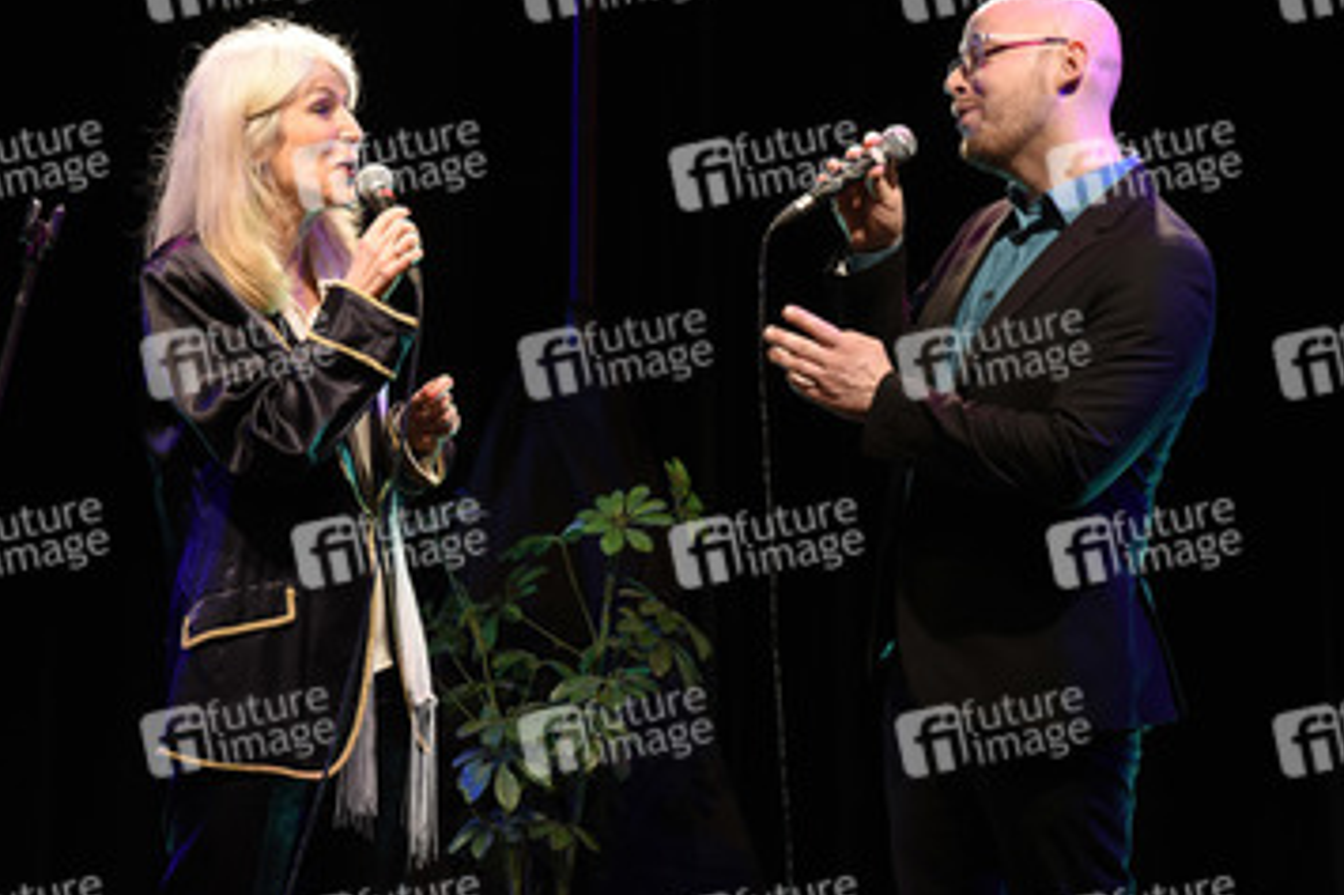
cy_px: 449
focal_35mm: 152
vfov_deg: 9.0
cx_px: 666
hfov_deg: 13.5
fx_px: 5672
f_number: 6.3
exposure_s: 1/100
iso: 640
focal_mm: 120
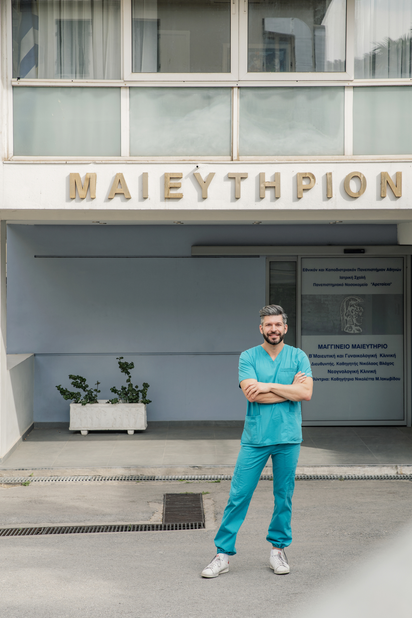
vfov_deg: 30.1
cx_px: 206
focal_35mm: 67
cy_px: 309
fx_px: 1150
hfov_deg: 20.3
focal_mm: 67
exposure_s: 1/125
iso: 320
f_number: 7.1
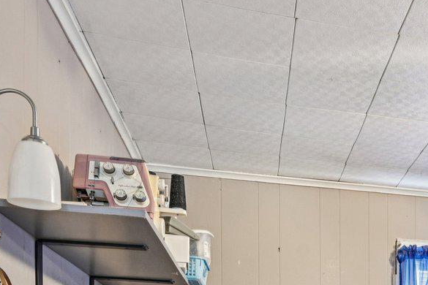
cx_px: 470
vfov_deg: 21.5
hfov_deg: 31.6
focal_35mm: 56
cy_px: 386
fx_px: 666
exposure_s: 1/8
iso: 400
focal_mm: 16
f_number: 8
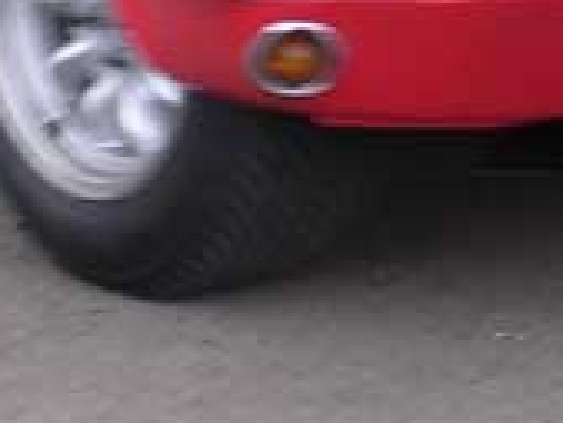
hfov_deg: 5.3
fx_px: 6071
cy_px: -163
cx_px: 750
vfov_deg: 4.0
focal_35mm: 373
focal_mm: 15.9
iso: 100
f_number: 4.6
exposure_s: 1/70
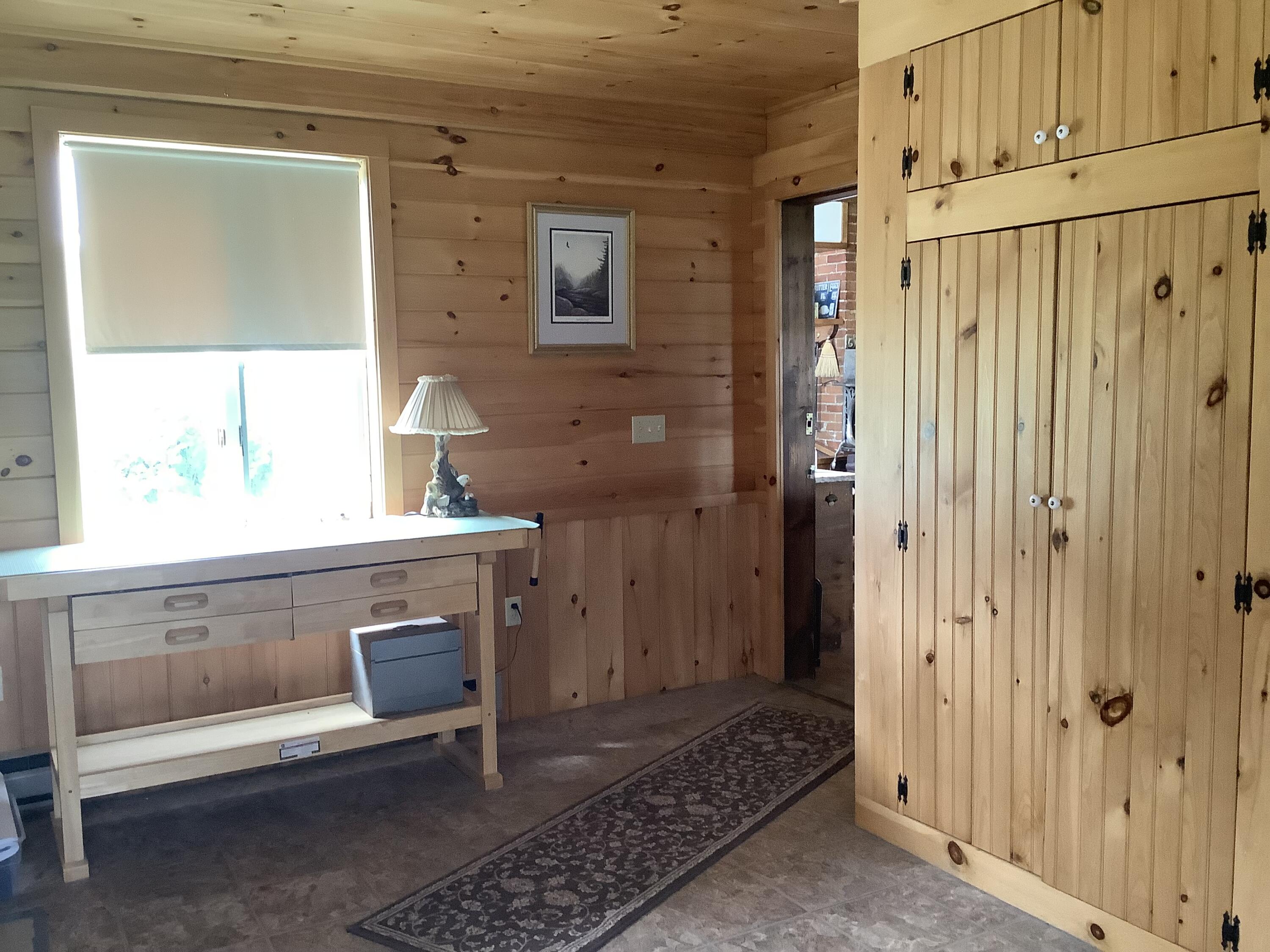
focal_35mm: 31
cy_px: 476
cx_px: 635
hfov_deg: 58.4
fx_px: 1137
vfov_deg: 45.4
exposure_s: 1/50
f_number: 2.4
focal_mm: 3.3
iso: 250
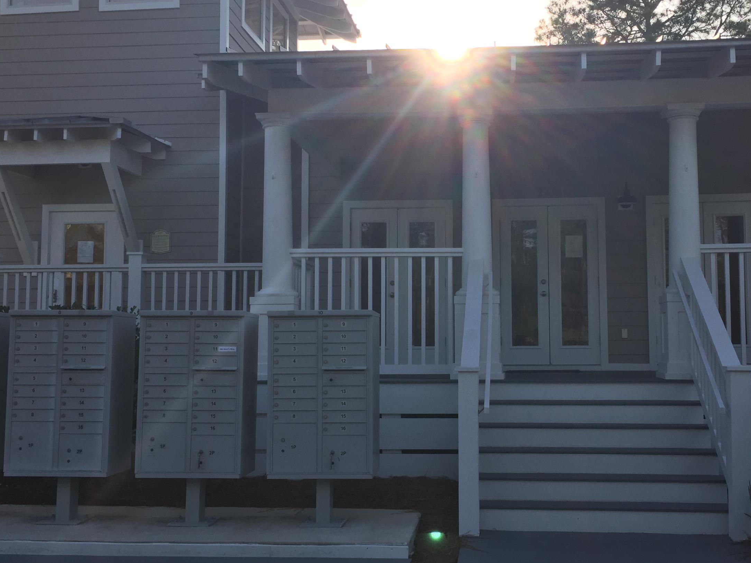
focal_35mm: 40
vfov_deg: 36.0
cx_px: 444
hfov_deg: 46.6
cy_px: 277
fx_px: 868
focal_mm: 4.15
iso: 32
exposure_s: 1/1130
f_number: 2.2
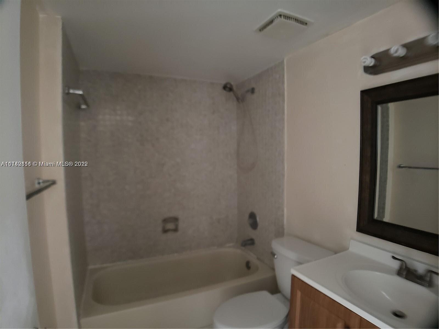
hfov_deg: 67.3
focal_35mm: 26
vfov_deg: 53.1
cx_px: 220
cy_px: 164
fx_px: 330
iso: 400
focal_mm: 4.3
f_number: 1.5
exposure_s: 1/10
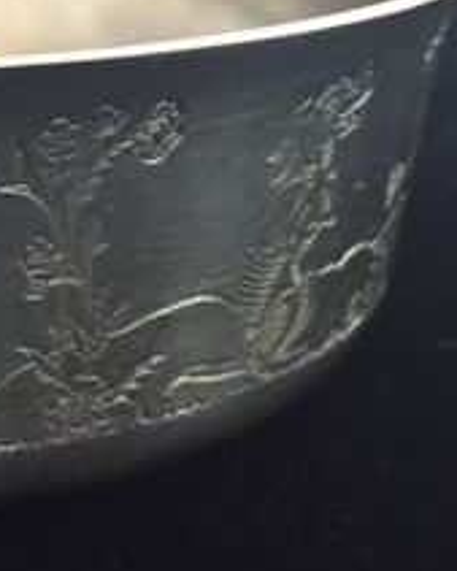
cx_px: -297
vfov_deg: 22.2
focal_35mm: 86
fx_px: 1453
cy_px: 330
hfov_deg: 15.9
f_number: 2.2
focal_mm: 4.15
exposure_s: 1/20
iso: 250
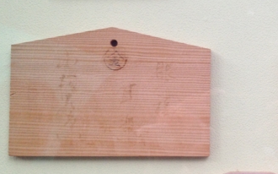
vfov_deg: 18.1
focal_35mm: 72
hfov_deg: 27.8
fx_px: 545
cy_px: 92
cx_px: 237
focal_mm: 4.28
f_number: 2.4
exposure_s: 1/120
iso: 80
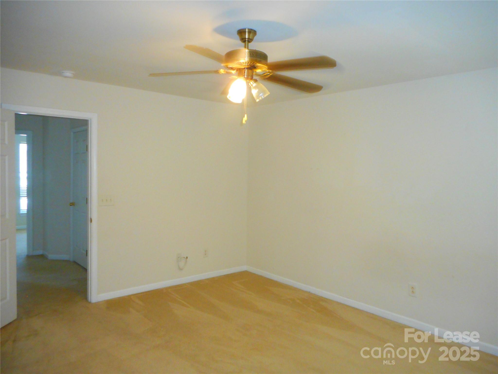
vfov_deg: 54.9
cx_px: 249
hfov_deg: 69.4
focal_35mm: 25
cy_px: 187
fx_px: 360
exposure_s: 1/25
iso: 320
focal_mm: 4.5
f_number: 3.7
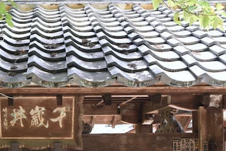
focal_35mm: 64
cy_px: 142
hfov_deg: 30.2
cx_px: 28
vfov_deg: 20.7
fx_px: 402
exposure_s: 1/250
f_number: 7.1
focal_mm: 24
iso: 1000
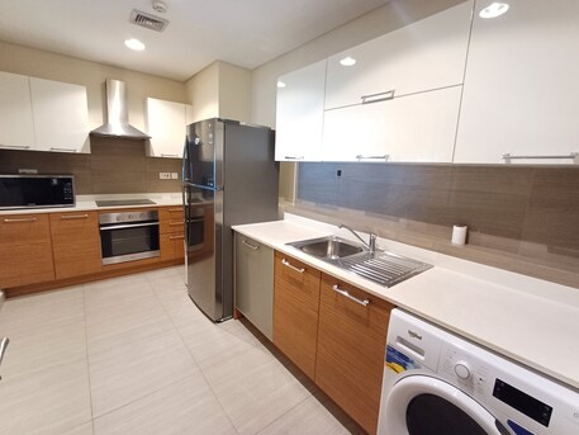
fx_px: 268
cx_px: 290
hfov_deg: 94.5
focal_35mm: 16
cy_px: 218
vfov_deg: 78.1
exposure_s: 1/25
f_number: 2.2
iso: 200
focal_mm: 1.64
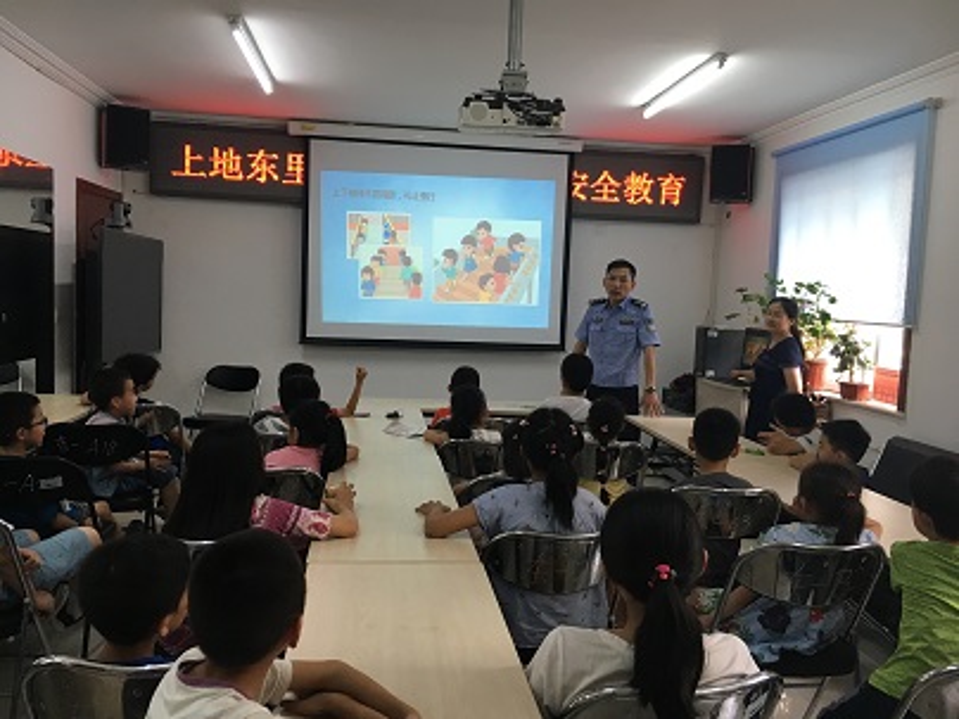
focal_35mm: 29
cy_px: 360
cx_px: 480
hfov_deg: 61.7
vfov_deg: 48.2
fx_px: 803
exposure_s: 1/33
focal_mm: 4.15
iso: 50
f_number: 2.2
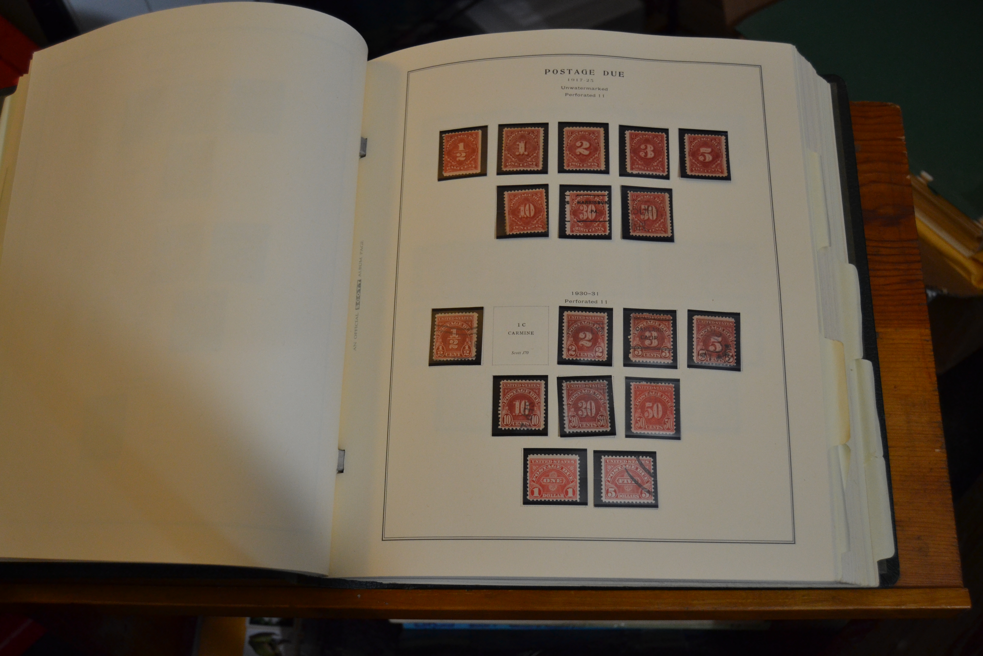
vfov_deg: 36.9
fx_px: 983
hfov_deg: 53.1
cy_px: 328
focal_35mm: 36
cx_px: 492
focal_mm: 24
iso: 1000
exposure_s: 1/60
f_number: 3.8
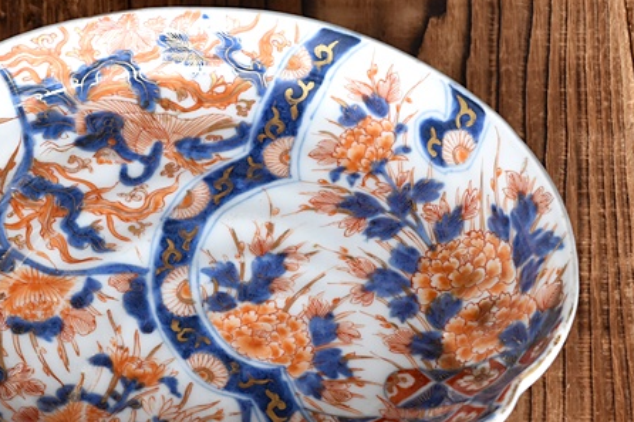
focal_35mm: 148
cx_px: 158
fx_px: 2604
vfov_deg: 9.3
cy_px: 278
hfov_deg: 13.8
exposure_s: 1/4
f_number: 5.6
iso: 800
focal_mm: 55
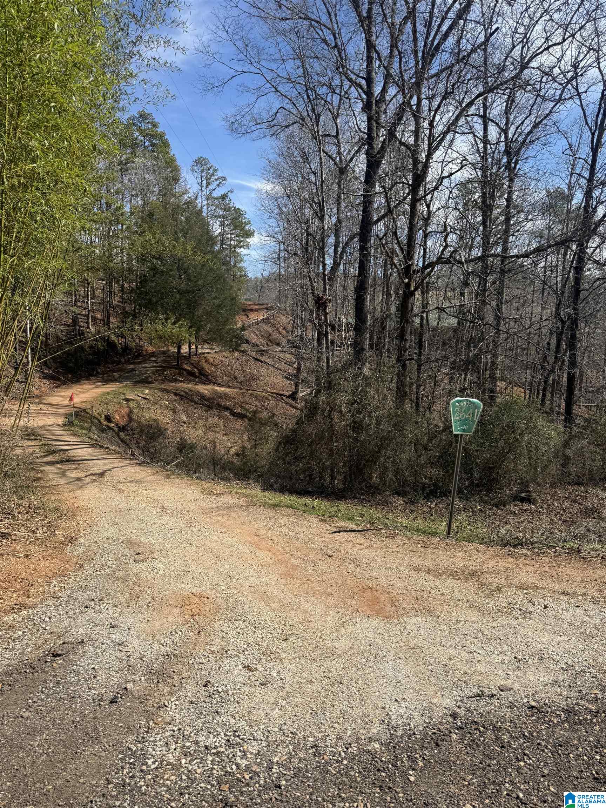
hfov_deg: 56.8
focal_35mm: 24
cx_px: 303
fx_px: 560
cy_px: 404
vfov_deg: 71.6
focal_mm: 6.76
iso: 80
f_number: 1.78
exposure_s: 1/3953
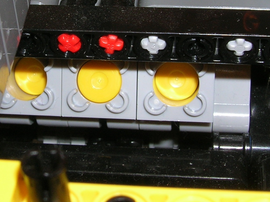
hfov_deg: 22.6
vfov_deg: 17.1
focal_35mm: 86
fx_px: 671
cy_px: 51
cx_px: 84
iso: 50
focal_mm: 5.7
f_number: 4.9
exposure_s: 1/60.1
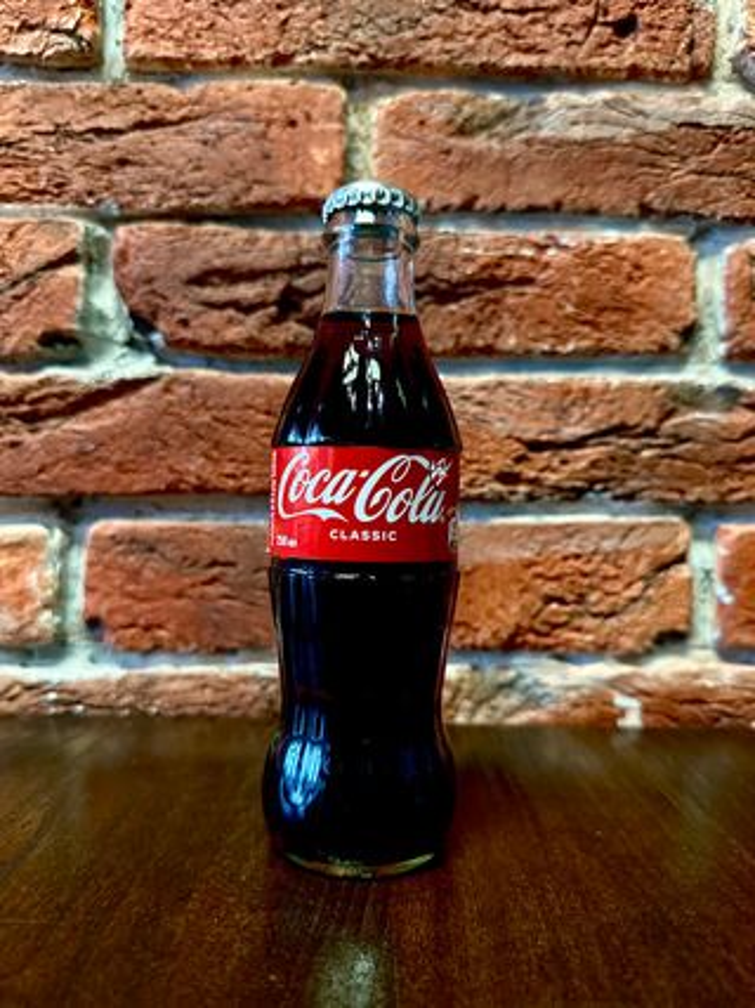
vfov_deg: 71.6
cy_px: 504
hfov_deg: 56.8
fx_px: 698
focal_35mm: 24
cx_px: 378
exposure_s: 1/50
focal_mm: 6.86
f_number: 1.78
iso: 800
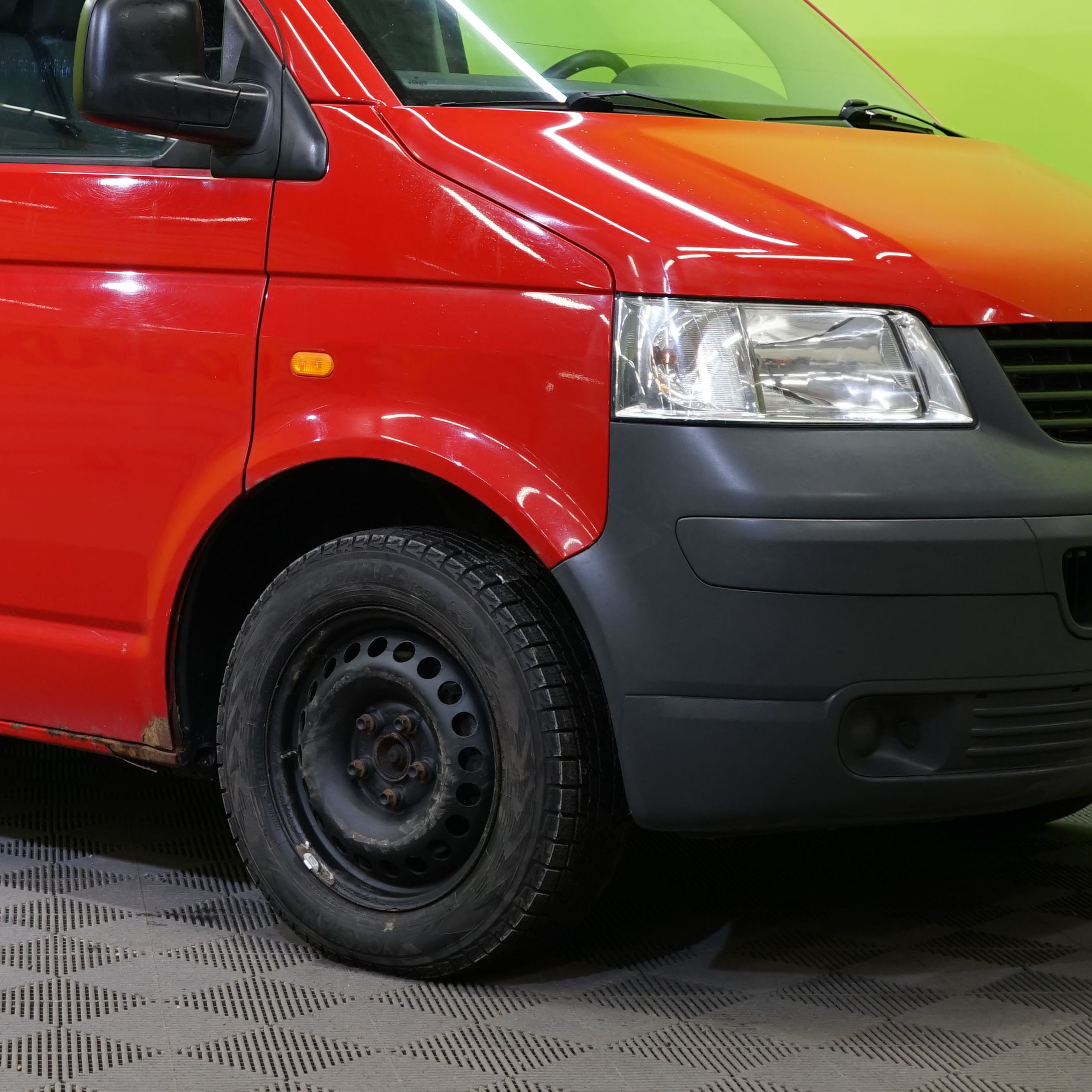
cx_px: 176
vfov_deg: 21.0
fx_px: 2927
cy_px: 330
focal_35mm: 82
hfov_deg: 20.8
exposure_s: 1/30
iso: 500
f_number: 5
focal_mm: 35
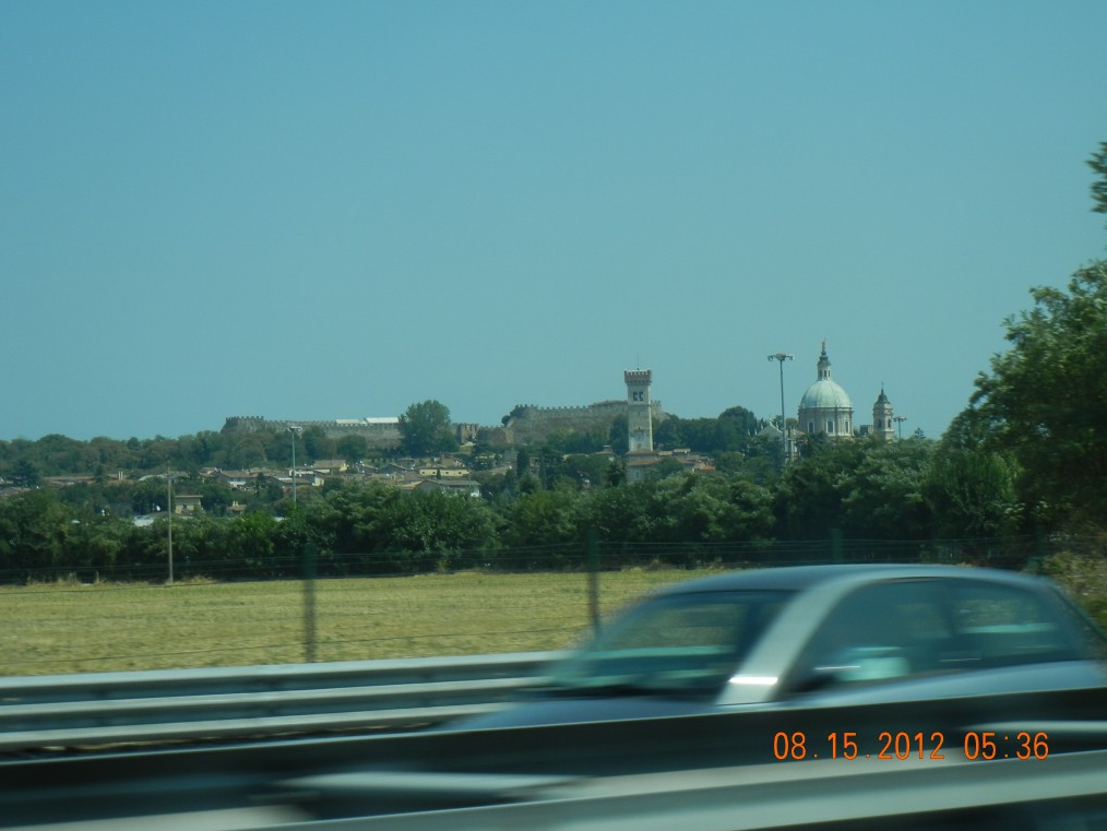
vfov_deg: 14.4
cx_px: 558
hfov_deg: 19.1
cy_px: 414
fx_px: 3295
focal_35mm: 103
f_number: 9
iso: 160
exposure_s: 1/280
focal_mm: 18.3
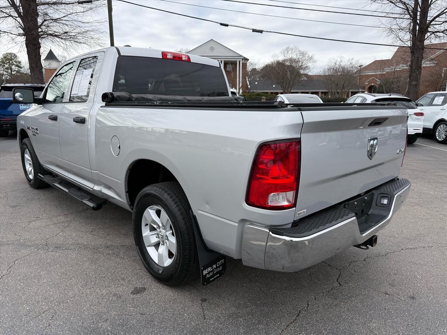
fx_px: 310
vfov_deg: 56.8
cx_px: 224
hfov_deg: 71.6
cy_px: 168
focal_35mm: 24
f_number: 1.78
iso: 80
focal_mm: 6.76
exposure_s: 1/1106
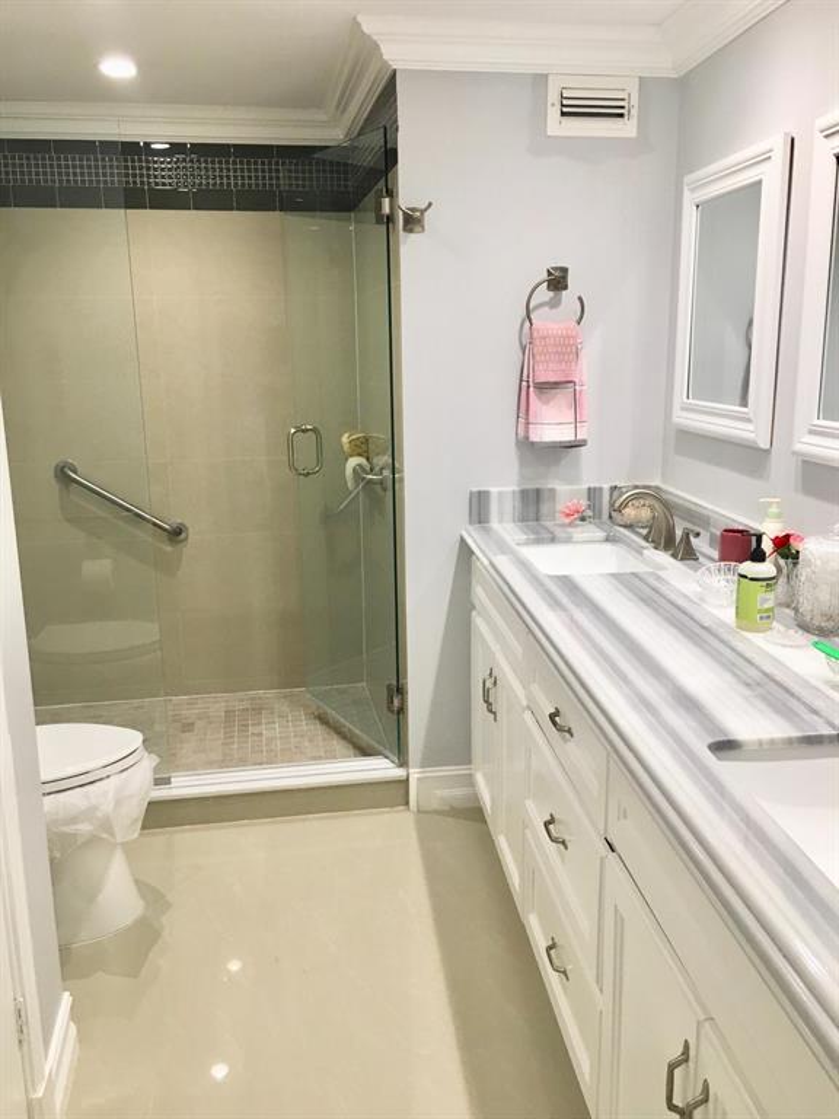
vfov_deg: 61.7
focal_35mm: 29
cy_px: 560
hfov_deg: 48.2
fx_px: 937
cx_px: 420
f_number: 2.2
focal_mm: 4.15
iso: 40
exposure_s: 1/30
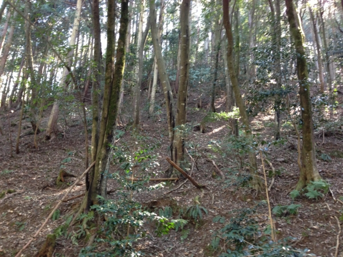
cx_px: 172
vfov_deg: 42.9
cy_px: 128
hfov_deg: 55.4
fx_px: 327
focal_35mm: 33
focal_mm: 4.13
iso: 160
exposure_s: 1/20
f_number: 2.4
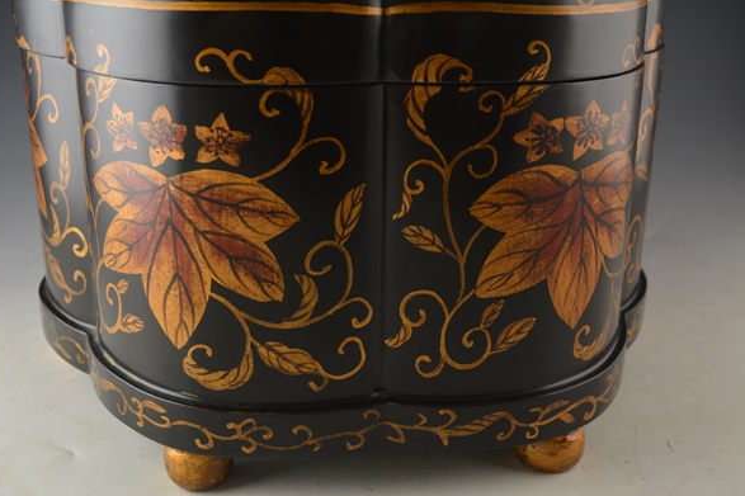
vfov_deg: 29.2
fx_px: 952
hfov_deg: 42.8
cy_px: 252
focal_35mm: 46
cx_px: 366
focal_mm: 30
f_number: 5.6
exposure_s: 1/125
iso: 400
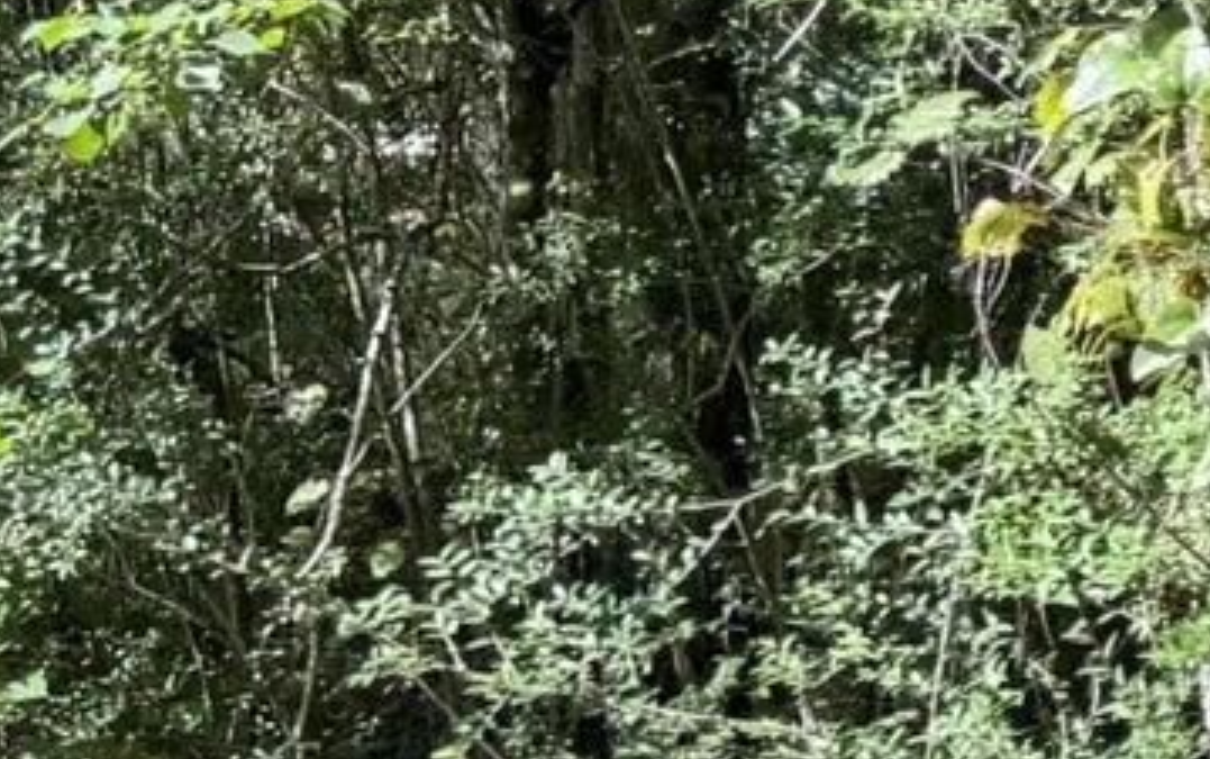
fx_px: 4983
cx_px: 2867
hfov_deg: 11.5
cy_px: 169
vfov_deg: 8.7
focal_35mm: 151
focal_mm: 6.76
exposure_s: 1/343
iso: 80
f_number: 1.78
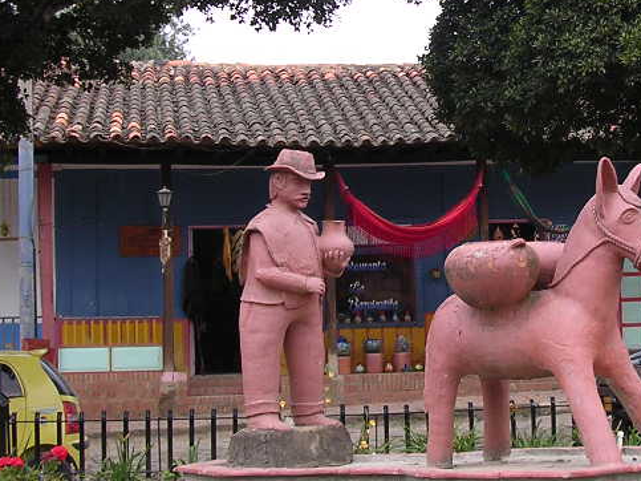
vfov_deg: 16.9
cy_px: 151
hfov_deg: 22.3
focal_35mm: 87
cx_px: 488
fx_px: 1611
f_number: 2.9
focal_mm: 6.2
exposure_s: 1/370
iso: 100
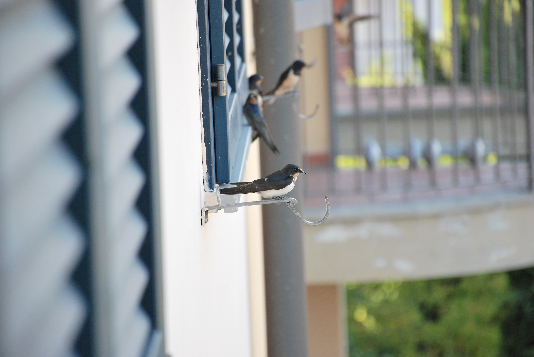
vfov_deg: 6.6
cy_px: 178
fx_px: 3118
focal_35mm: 210
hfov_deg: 9.8
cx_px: 267
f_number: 6.3
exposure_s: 1/125
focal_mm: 140
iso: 400
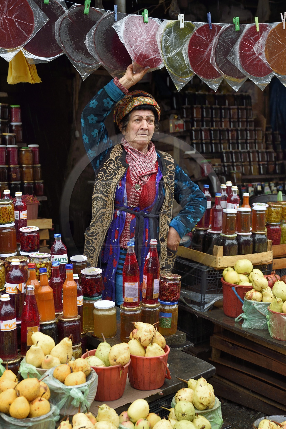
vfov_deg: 28.9
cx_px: 143
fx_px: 835
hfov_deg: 19.4
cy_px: 214
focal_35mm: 70
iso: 800
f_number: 5.6
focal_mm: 70
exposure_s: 1/80
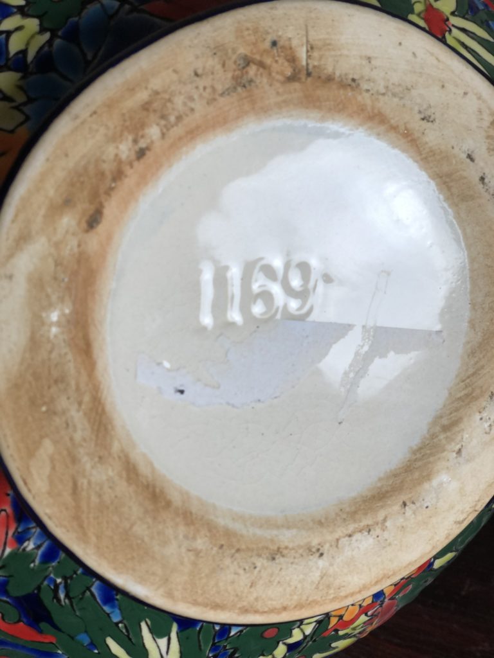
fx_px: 989
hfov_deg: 28.0
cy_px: 329
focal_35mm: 52
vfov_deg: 36.8
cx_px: 247
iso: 25
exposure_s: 1/50
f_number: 2.4
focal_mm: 6
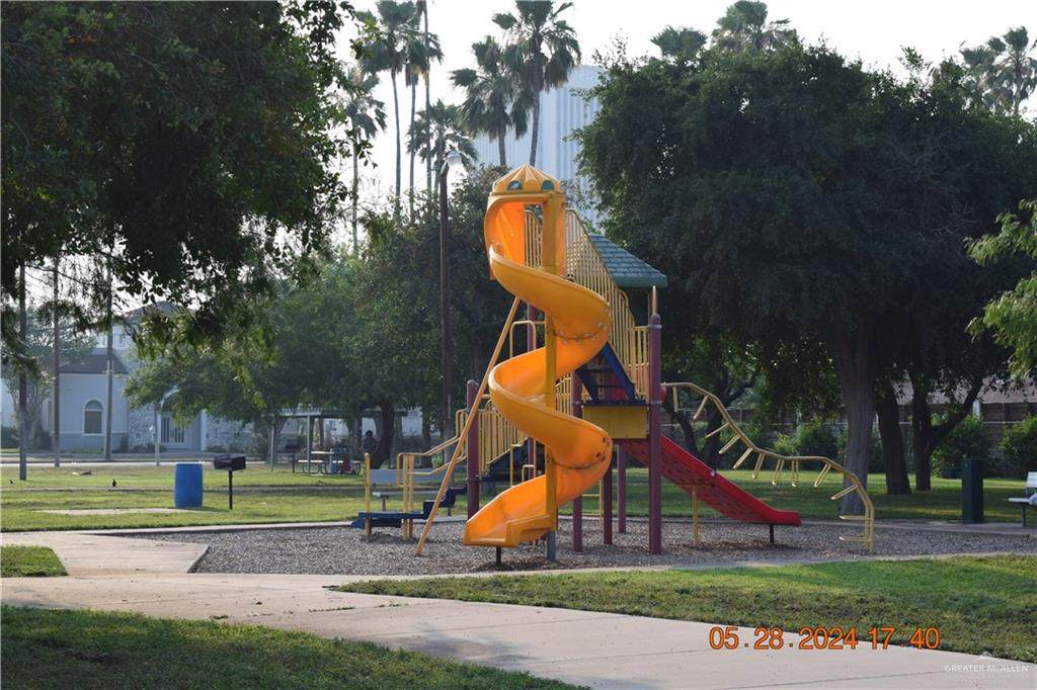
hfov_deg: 24.6
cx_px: 518
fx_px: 2376
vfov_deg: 16.5
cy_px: 345
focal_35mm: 82
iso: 400
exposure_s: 1/320
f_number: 10
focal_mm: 55
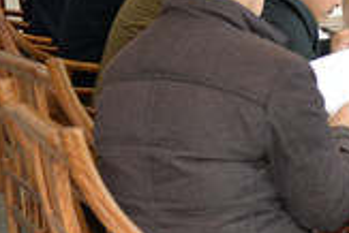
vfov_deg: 11.6
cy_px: 62
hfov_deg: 14.5
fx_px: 1145
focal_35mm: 118
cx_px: 685
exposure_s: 1/25
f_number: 4
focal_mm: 24
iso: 250
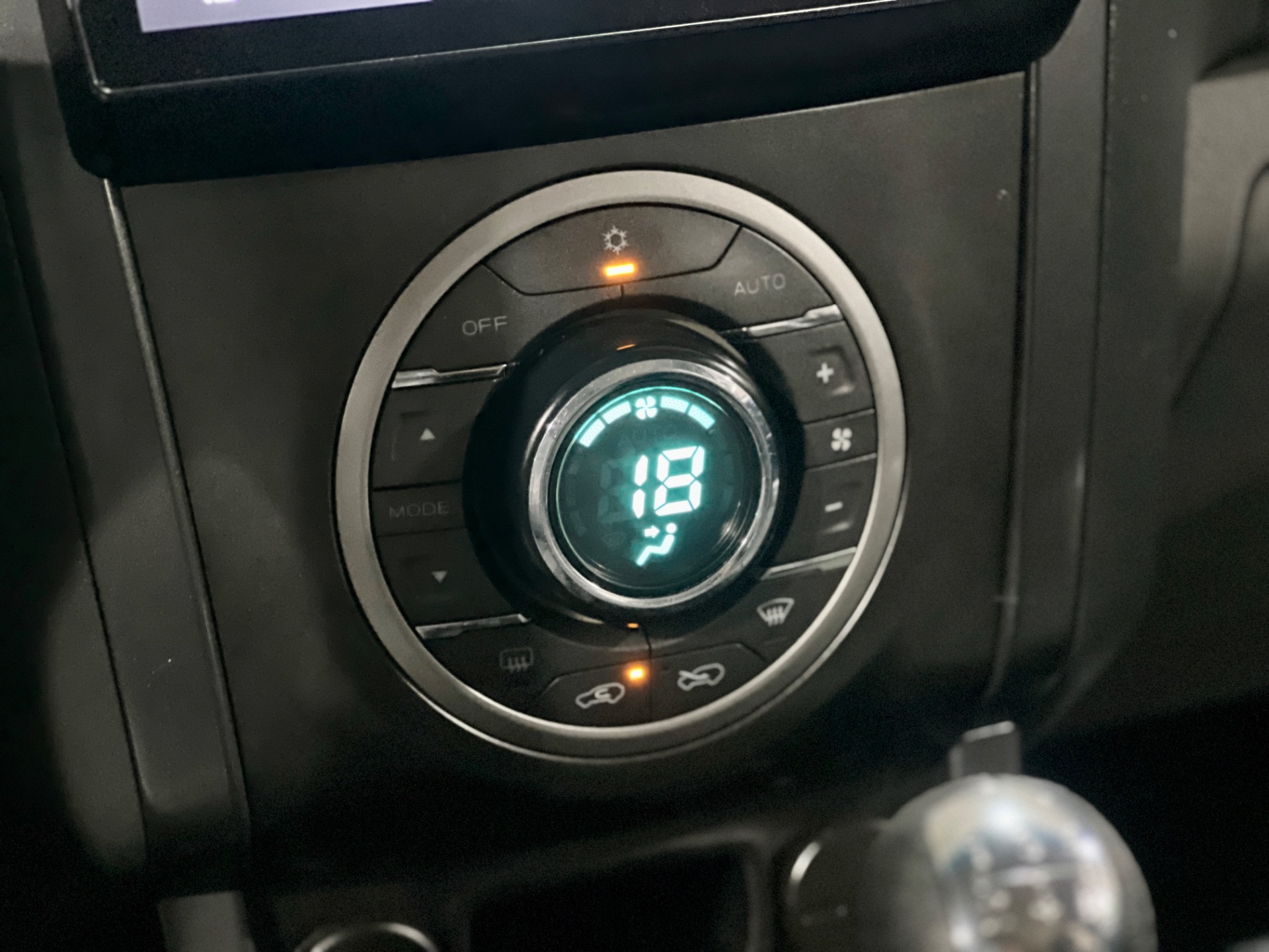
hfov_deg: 25.3
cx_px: 634
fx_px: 2823
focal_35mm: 77
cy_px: 476
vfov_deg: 19.1
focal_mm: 9
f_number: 2.8
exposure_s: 1/15
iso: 2000
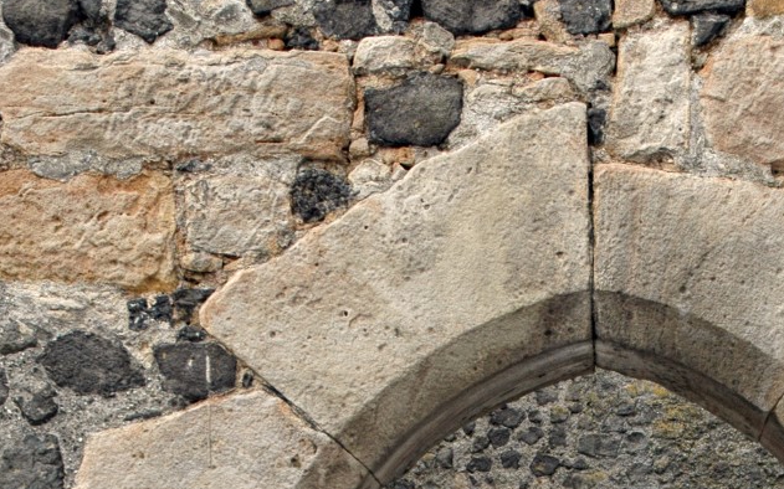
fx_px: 2100
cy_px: 900
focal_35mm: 98
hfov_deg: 20.9
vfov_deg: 12.1
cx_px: 609
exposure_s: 1/250
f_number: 8
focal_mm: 25
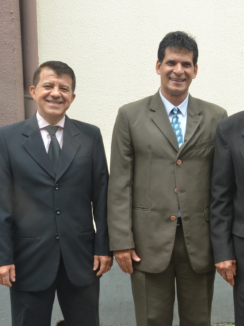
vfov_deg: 36.2
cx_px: 208
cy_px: 161
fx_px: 498
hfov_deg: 26.8
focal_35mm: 53
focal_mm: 24
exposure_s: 1/400
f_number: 10
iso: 1250
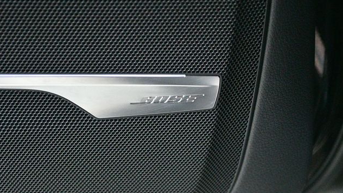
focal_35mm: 87
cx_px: 170
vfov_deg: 13.9
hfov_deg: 24.5
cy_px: 107
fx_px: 791
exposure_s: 1/50
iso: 12800
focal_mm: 55
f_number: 5.6
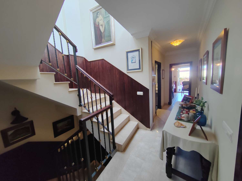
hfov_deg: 106.2
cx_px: 121
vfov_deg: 89.9
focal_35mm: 13
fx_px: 91
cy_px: 90
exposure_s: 1/50
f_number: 2.2
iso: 359
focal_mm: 2.16
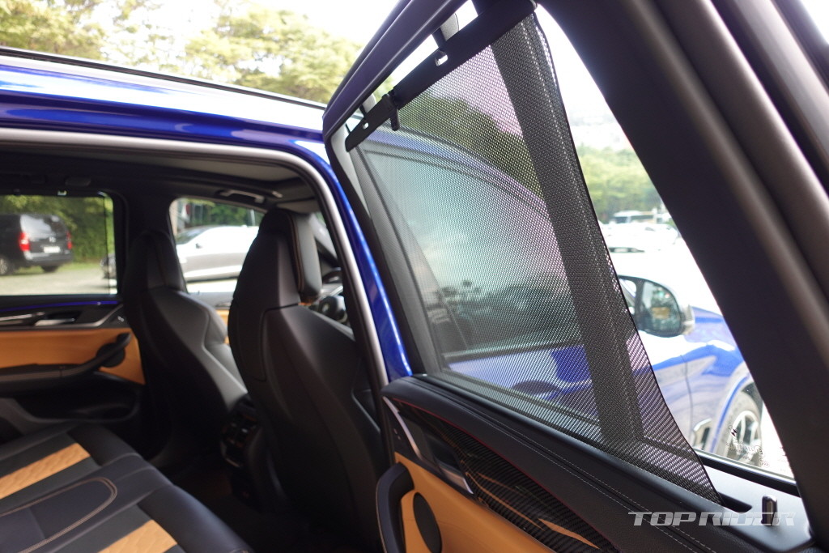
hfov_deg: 73.7
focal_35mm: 24
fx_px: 553
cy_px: 276
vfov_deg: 53.1
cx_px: 414
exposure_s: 1/50
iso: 125
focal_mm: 9.4
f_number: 2.8
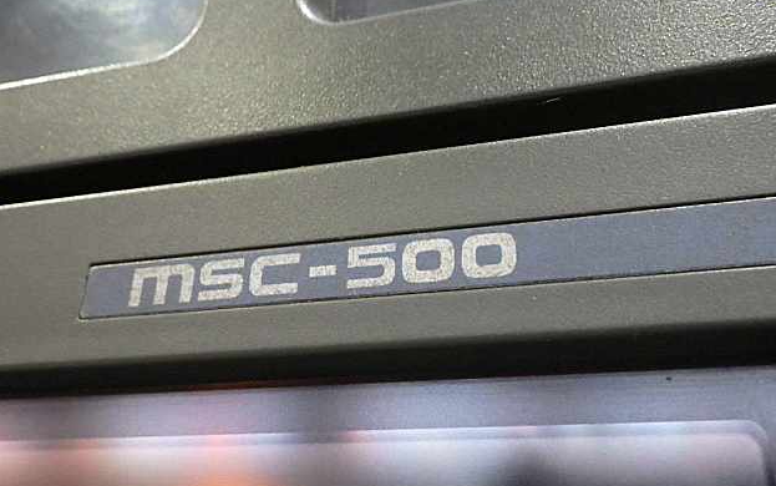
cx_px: 397
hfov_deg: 52.7
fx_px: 783
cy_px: 206
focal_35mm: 37
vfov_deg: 34.4
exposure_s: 1/40
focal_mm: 6.1
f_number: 3.8
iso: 1600
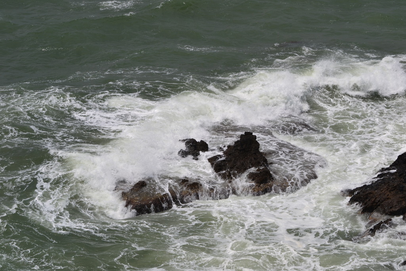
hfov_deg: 12.5
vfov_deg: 8.3
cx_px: 203
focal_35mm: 165
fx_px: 1860
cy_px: 136
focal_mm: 110
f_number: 11
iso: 125
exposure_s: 1/500
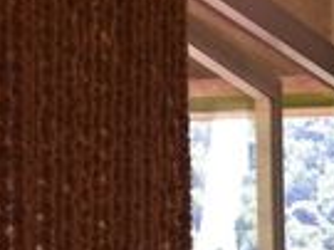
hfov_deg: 9.4
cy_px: 594
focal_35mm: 182
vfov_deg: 7.6
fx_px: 1755
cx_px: 867
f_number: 2.8
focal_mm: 3.85
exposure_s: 1/120
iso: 100
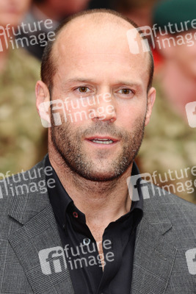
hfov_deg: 6.8
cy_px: 147
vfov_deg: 10.2
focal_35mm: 202
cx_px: 98
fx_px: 1652
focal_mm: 135
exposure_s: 1/200
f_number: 4.5
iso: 320
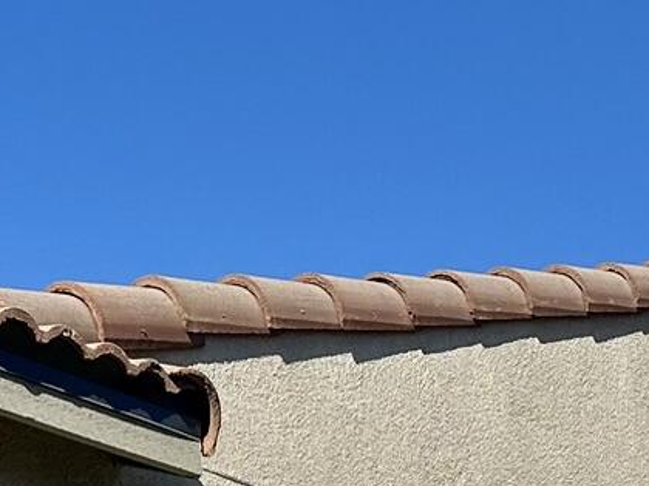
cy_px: 1111
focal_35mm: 117
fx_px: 2194
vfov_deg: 11.0
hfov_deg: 16.8
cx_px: 408
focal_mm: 6.86
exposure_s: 1/8197
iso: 80
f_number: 1.78
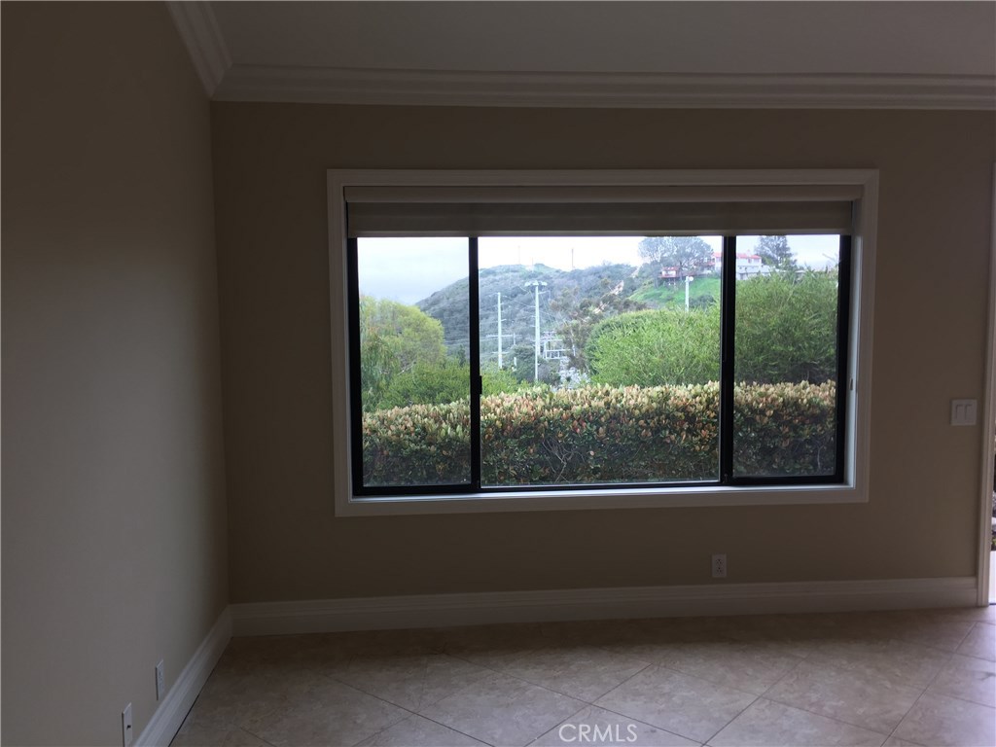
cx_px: 498
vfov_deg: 48.2
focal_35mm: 29
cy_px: 374
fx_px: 834
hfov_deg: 61.7
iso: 32
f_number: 2.2
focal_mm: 4.15
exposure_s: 1/40
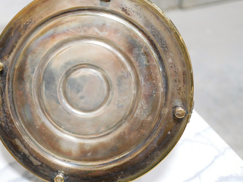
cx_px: 75
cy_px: 92
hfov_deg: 32.3
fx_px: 414
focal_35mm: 59
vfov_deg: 24.8
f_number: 1.7
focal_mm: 20
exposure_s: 1/60
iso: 1250
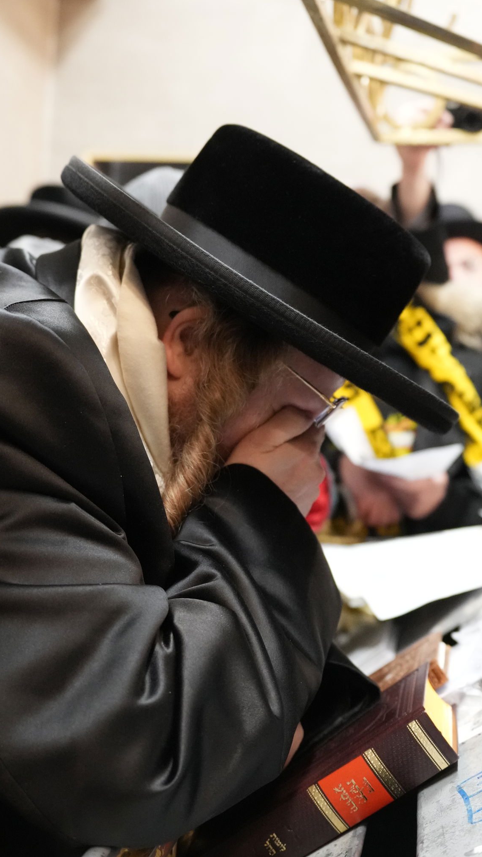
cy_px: 417
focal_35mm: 48
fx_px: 1091
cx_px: 241
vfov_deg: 42.9
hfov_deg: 24.9
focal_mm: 29.6
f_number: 2.8
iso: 5000
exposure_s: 1/160
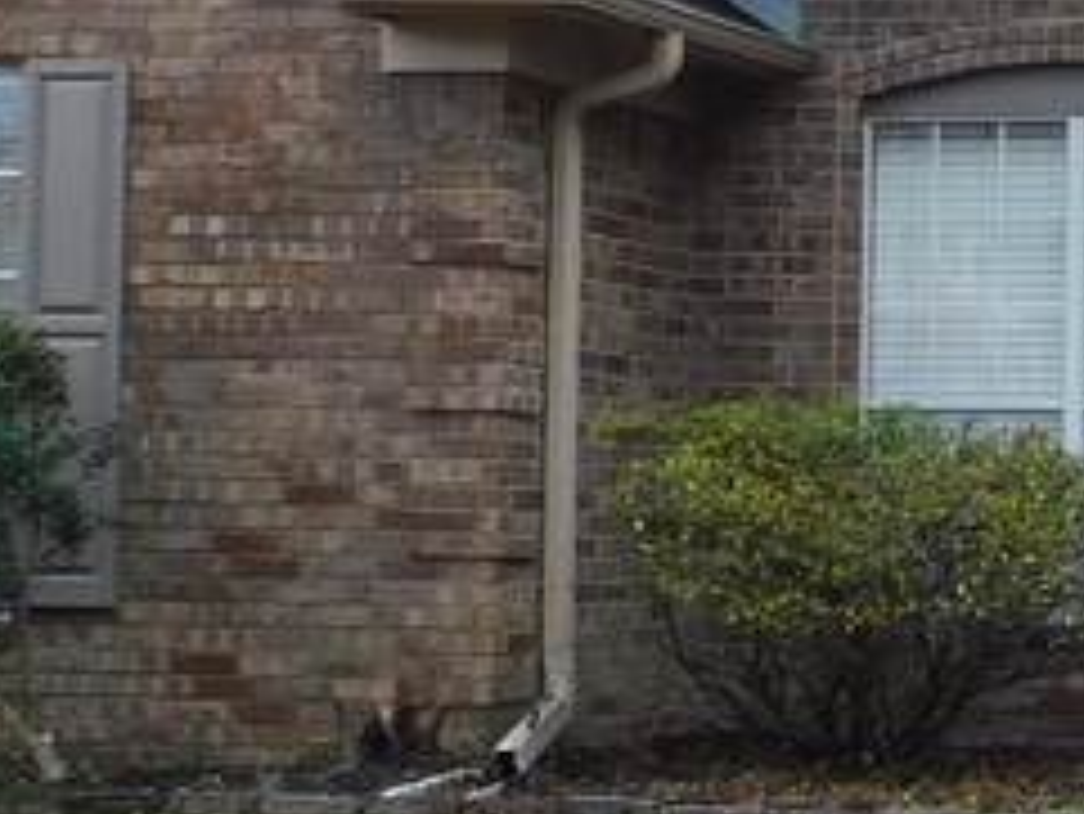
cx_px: 1768
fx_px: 3822
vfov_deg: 12.2
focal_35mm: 122
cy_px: 351
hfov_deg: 14.7
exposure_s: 1/500
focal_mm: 4
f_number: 3
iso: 125
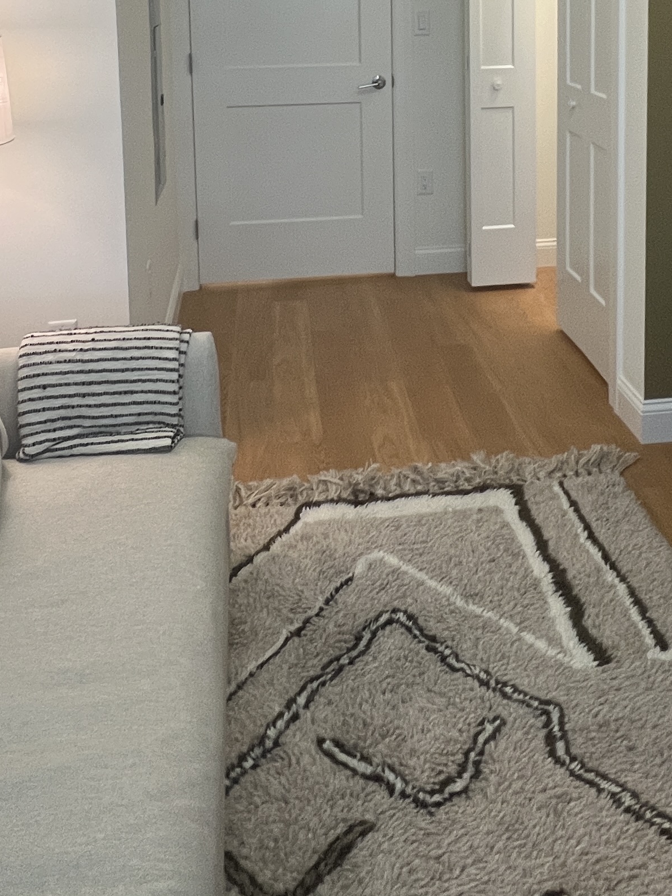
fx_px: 854
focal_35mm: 33
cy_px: 68
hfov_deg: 42.8
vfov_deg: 48.7
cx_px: 395
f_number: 1.8
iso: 250
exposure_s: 1/120
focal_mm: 1.57
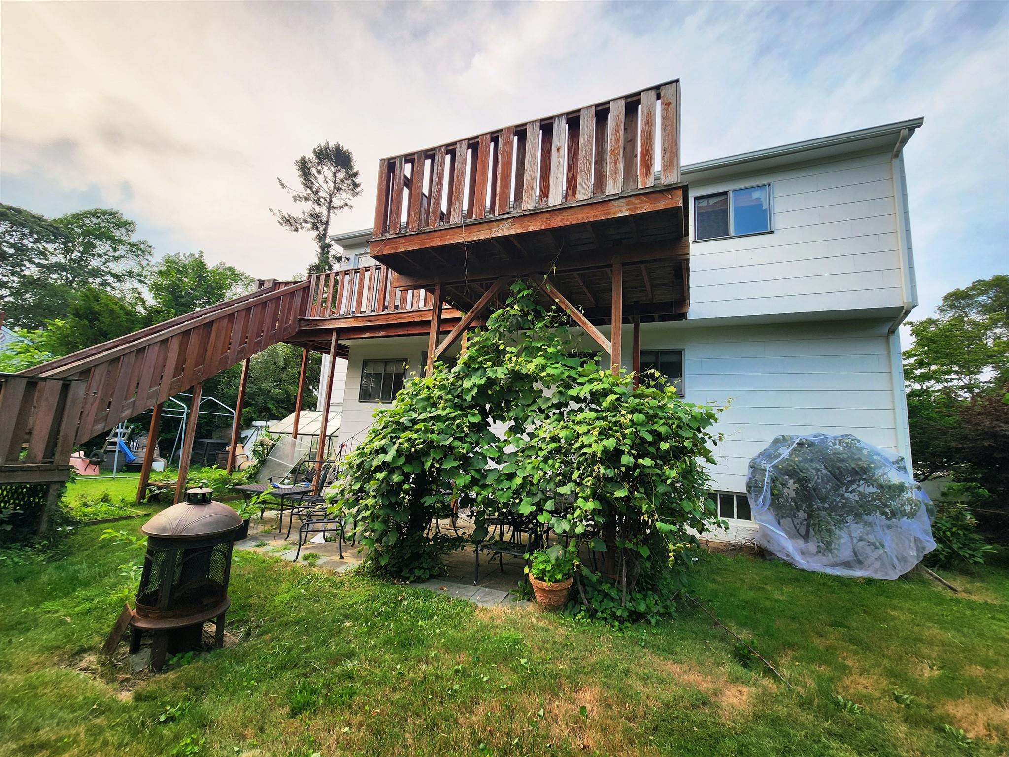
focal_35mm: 13
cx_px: 504
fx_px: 379
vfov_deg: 89.9
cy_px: 378
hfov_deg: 106.2
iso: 50
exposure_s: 1/385
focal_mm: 2.2
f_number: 2.2
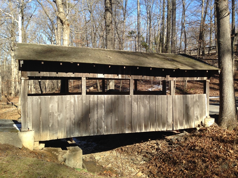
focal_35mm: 33
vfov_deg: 42.9
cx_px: 119
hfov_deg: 55.4
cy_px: 89
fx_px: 227
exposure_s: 1/521
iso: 50
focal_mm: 4.12
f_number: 2.4
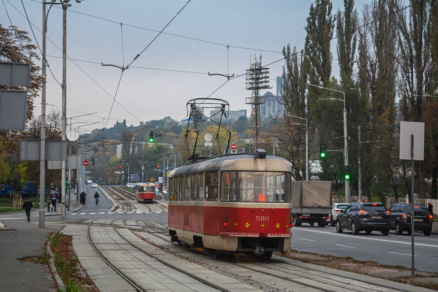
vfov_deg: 16.6
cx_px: 219
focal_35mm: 82
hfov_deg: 24.6
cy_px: 146
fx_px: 1004
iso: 400
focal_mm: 55
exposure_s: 1/100
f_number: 5.6
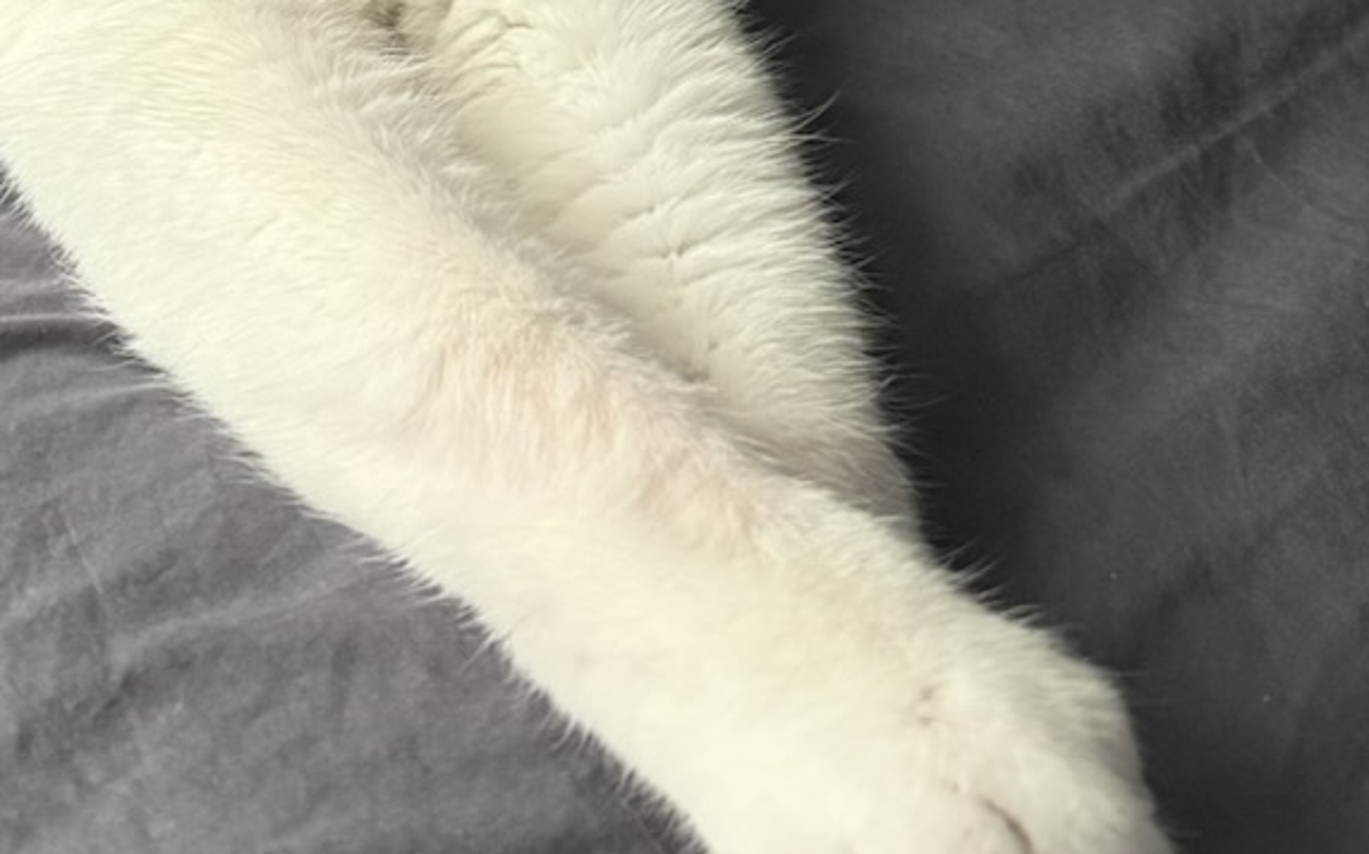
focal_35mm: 89
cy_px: -182
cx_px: 321
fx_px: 3319
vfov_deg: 14.2
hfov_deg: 23.0
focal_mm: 6.76
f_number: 1.78
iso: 500
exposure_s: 1/60
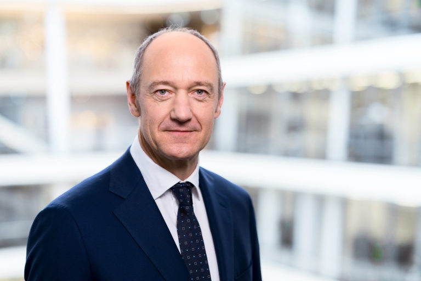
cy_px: 140
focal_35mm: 85
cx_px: 210
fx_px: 994
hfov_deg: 23.9
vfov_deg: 16.1
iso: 640
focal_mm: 85
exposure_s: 1/125
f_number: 2.2
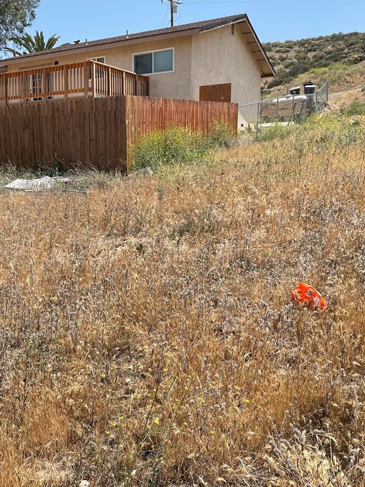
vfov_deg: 52.6
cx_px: 120
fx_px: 492
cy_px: 244
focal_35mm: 35
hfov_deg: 40.2
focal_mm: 4.2
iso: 32
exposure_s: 1/2398
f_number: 1.6
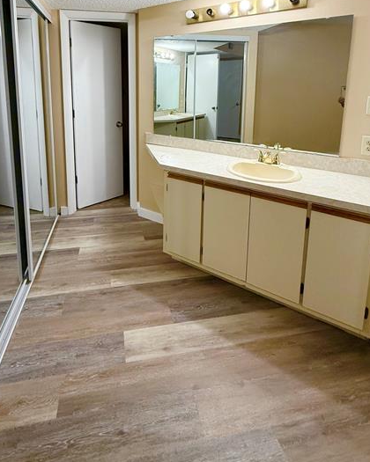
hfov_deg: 67.7
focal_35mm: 20
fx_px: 274
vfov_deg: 75.7
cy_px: 128
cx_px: 157
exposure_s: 1/120
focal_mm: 2.22
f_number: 2.2
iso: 200
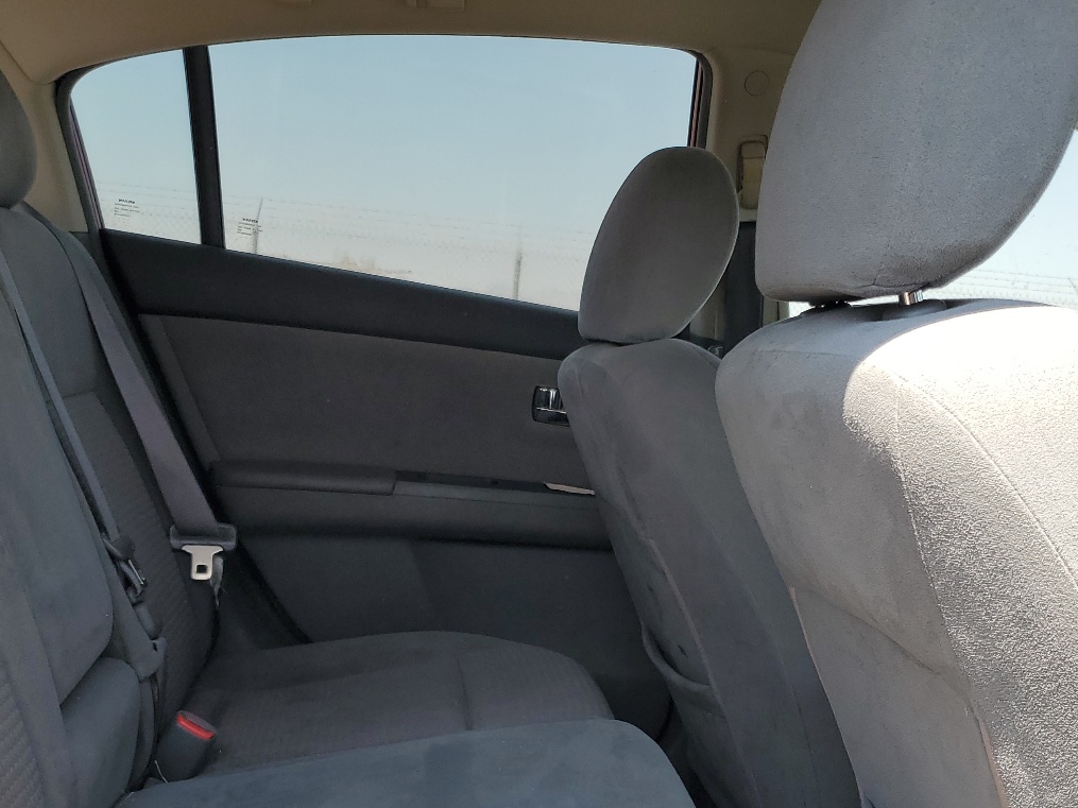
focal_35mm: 41
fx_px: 1277
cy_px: 581
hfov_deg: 45.8
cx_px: 527
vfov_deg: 34.6
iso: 50
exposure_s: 1/588
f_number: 1.5
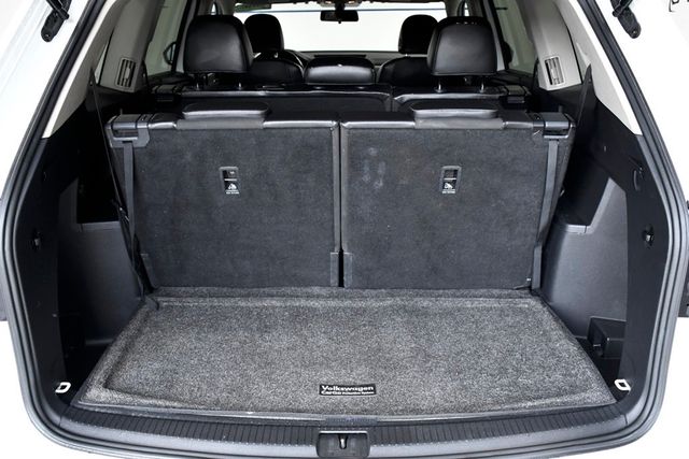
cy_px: 230
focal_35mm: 33
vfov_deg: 40.0
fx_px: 632
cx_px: 344
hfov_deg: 57.2
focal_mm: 22
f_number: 7.1
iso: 2500
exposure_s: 1/200
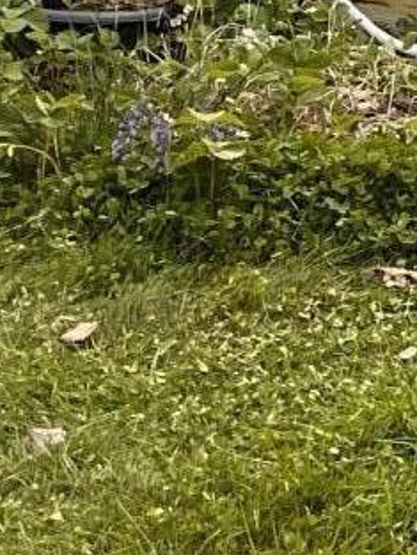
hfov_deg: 7.4
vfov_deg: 10.7
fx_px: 2664
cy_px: -635
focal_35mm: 166
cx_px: 1439
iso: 40
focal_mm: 5.1
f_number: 1.6
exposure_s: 1/178
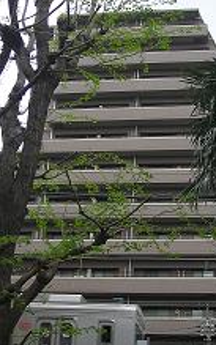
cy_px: 202
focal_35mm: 65
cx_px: 175
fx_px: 612
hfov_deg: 19.8
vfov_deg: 31.5
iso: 50
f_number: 5.7
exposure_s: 1/132
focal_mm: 5.7
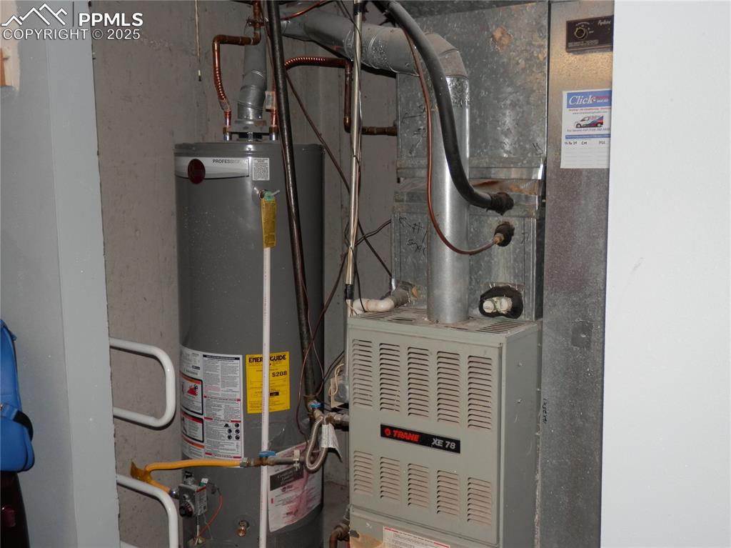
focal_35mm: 37
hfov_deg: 50.2
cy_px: 274
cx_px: 366
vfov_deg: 38.6
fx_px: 781
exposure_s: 1/40
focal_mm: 6.6
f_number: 3.6
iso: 100
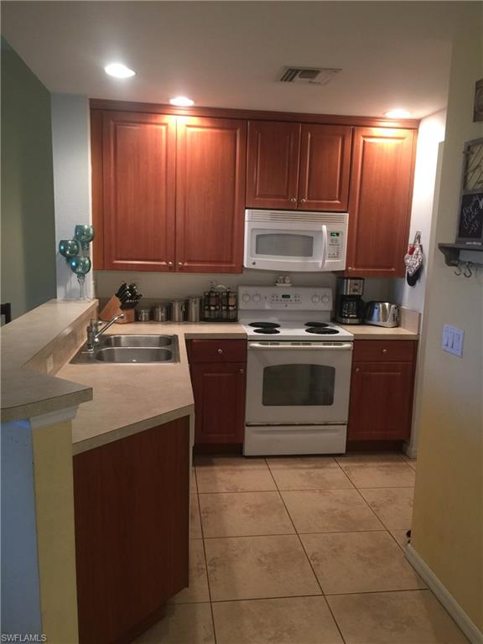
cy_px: 322
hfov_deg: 48.2
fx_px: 540
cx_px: 242
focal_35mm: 29
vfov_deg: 61.7
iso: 80
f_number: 2.2
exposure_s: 1/15
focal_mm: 4.15
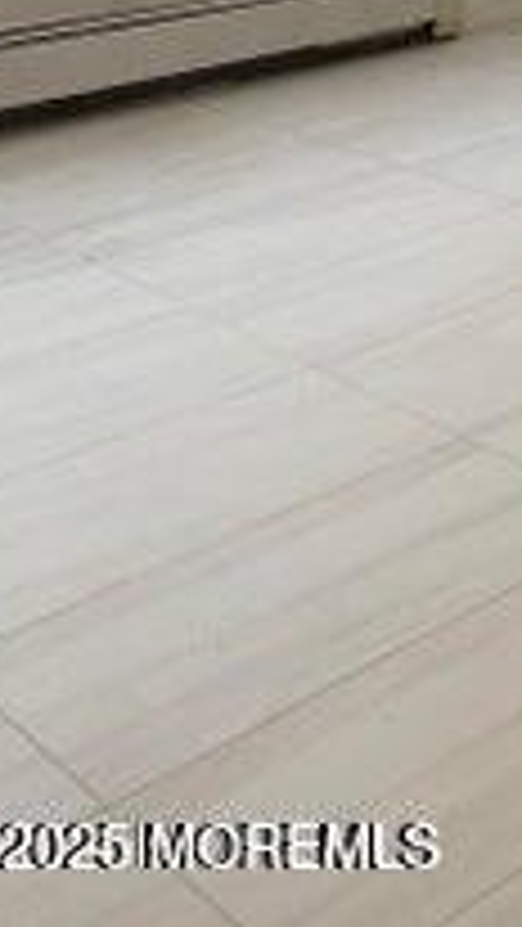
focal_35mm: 66
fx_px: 1623
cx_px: 742
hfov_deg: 16.8
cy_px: -135
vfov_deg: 28.4
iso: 32
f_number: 1.8
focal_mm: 4.25
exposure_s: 1/128
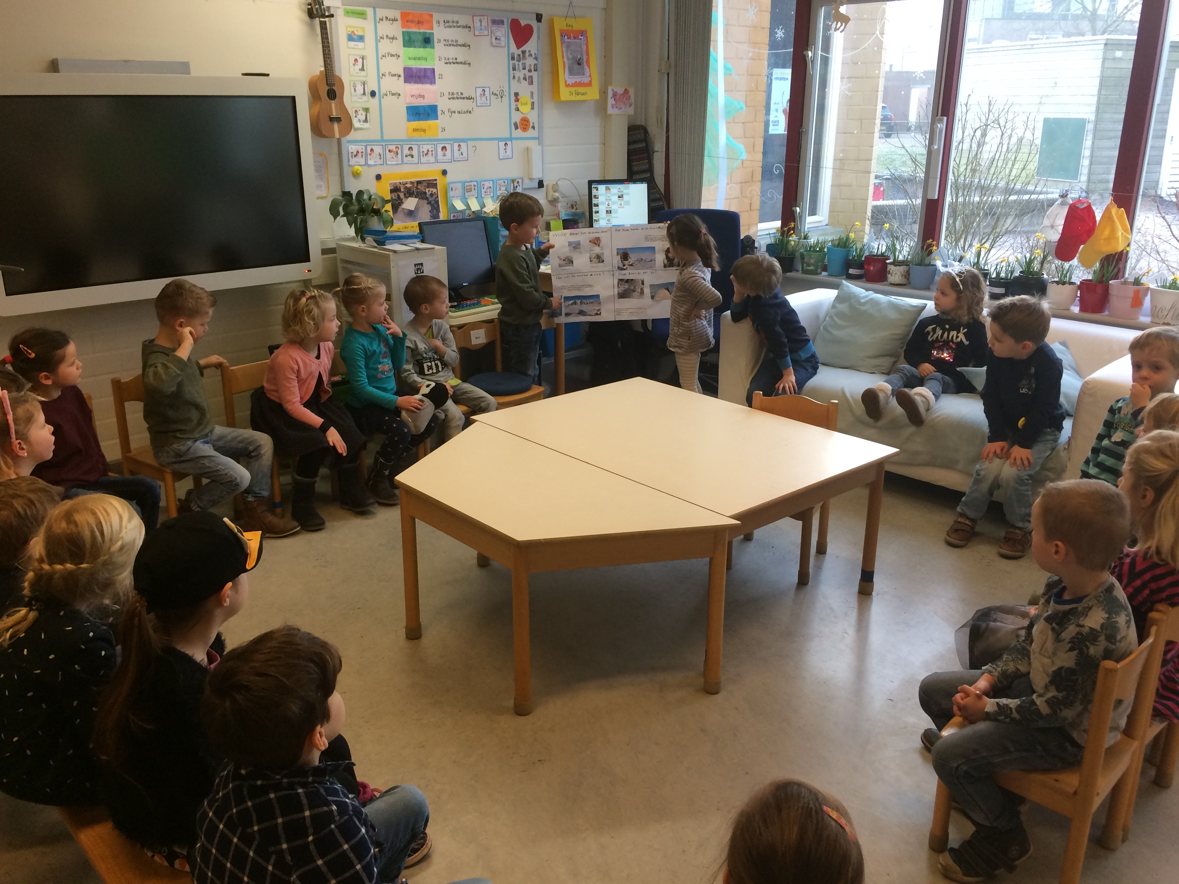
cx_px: 590
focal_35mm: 29
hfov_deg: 61.7
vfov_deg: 48.2
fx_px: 988
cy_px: 442
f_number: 2.2
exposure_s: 1/33
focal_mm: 4.15
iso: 50
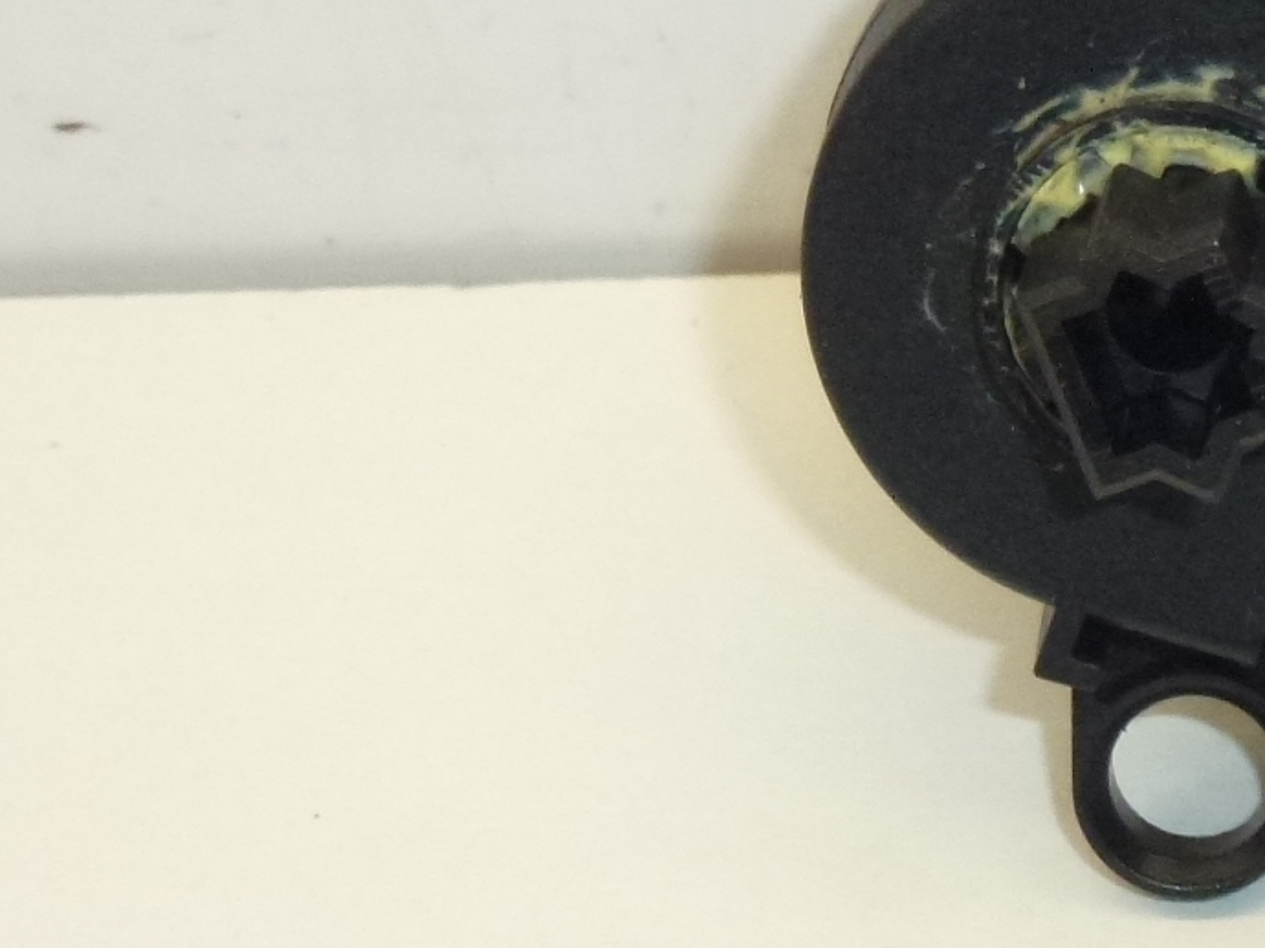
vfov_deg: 7.7
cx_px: 1707
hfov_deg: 10.0
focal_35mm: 193
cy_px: 178
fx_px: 7050
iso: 400
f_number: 4.6
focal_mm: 11.7
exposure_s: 1/160
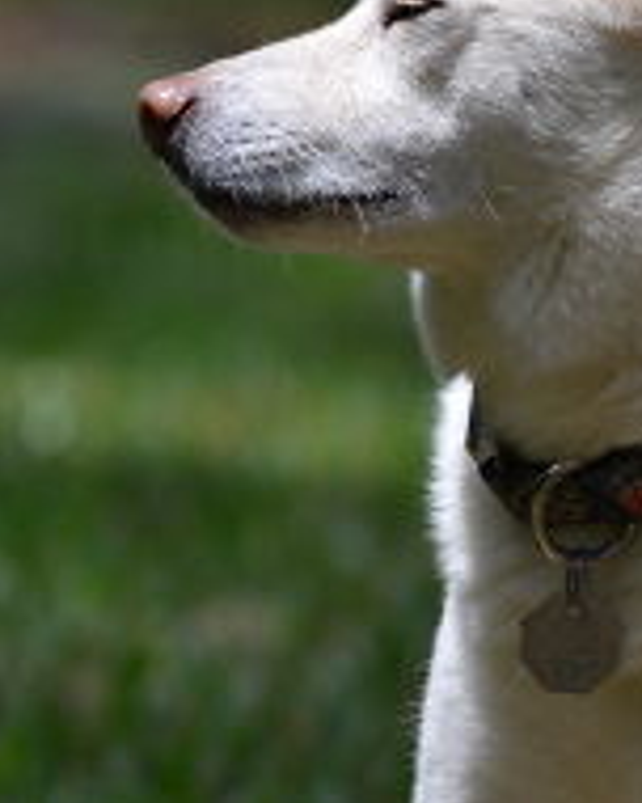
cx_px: 661
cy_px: 328
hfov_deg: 2.3
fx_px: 15984
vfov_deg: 2.9
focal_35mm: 673
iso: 100
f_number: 5
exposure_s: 1/320
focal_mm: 150
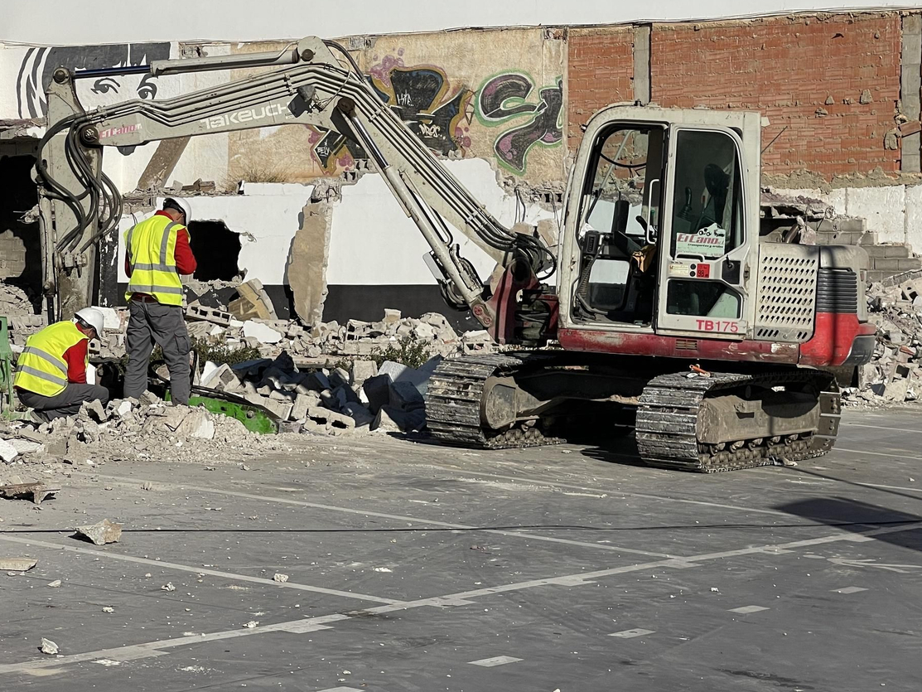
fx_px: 2451
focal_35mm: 92
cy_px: 270
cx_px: 465
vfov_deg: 16.1
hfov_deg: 21.3
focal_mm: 7.5
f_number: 2.2
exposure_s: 1/3774
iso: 20
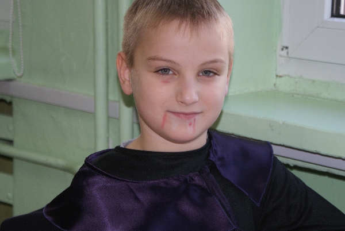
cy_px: 116
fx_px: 864
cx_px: 172
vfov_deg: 15.2
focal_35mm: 90
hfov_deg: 22.6
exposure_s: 1/100
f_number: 5.6
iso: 400
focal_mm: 60
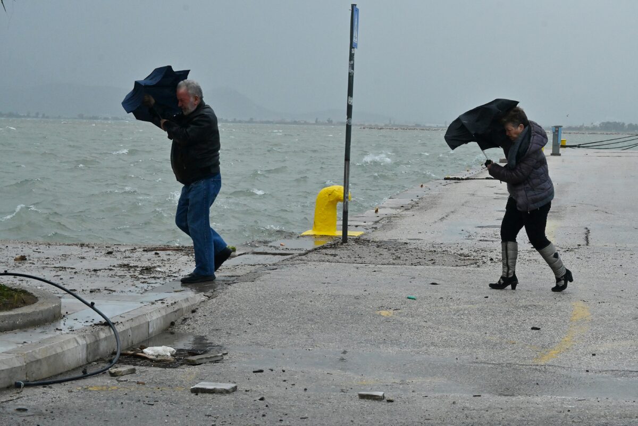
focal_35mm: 75
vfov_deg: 18.2
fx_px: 1329
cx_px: 319
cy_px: 213
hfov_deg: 27.0
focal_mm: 50
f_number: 11
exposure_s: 1/400
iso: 1250
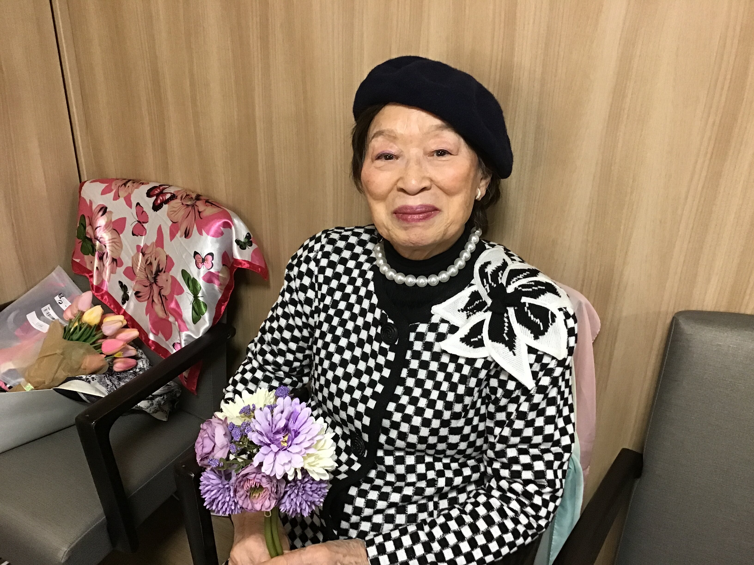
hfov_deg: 58.4
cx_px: 377
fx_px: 675
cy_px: 282
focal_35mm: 31
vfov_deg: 45.4
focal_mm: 3.3
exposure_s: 1/30
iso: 125
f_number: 2.4
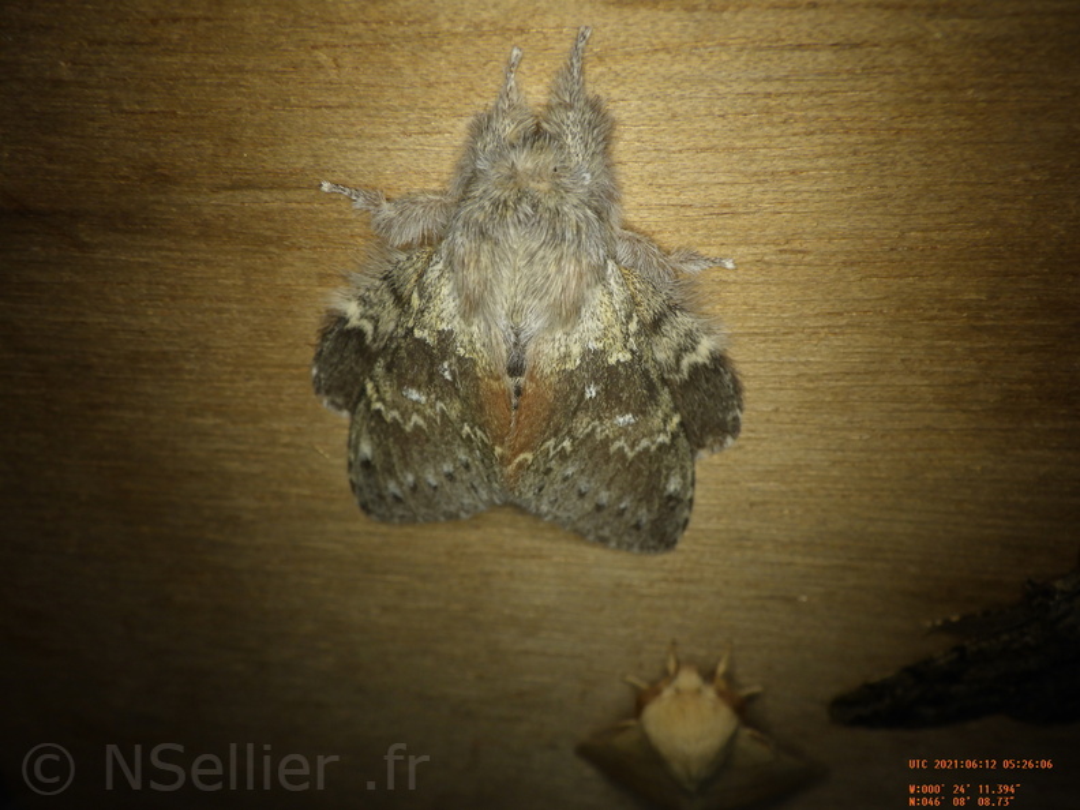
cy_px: 405
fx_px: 1061
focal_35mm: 34
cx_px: 540
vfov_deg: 41.8
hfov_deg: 54.0
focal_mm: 6.1
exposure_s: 1/320
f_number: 4.6
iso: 125
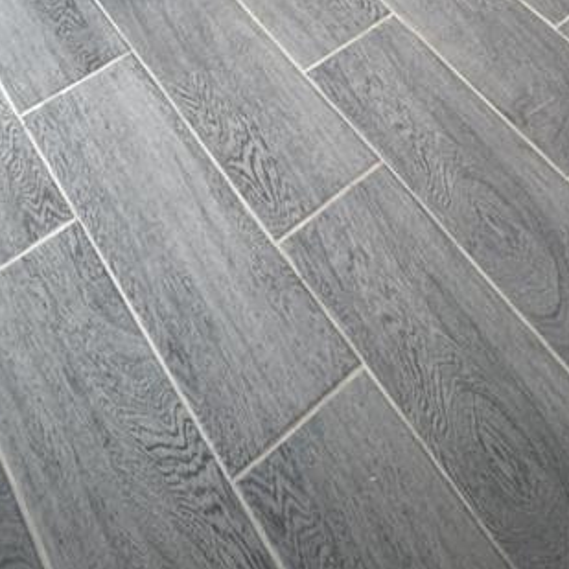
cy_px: -759
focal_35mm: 60
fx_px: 1116
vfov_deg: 15.7
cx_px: 240
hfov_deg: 28.6
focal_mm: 2.22
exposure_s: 1/99
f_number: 2.2
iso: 50
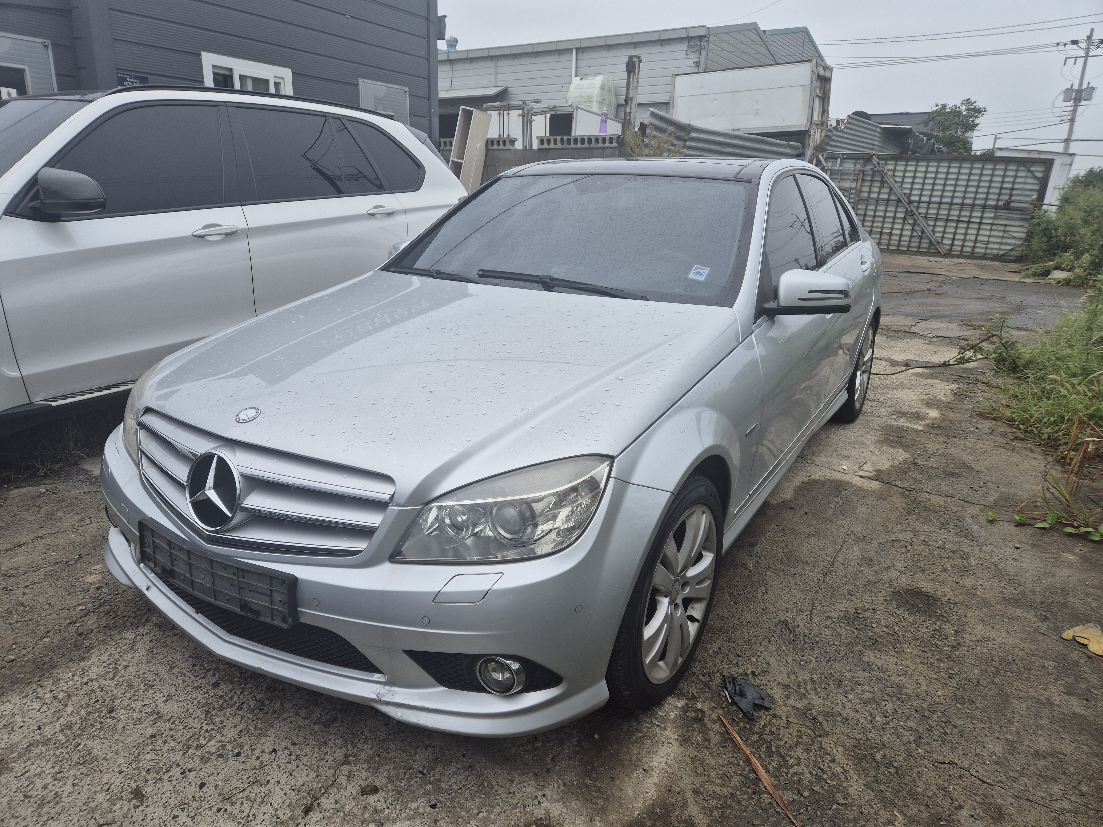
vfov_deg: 58.9
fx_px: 733
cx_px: 552
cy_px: 414
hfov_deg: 73.9
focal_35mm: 23
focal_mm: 5.4
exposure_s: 1/792
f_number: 1.8
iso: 25
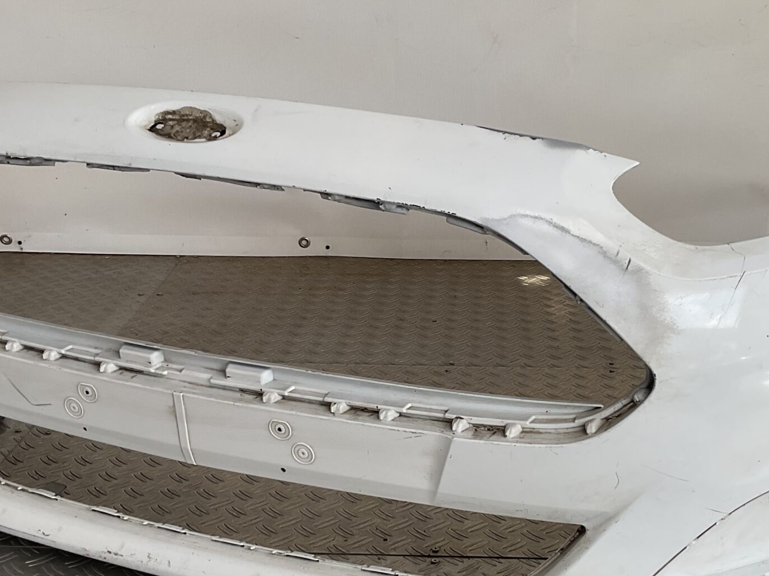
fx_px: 1200
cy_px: 335
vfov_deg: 27.0
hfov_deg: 35.4
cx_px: 475
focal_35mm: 54
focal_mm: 3
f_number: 1.8
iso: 16
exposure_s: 1/220
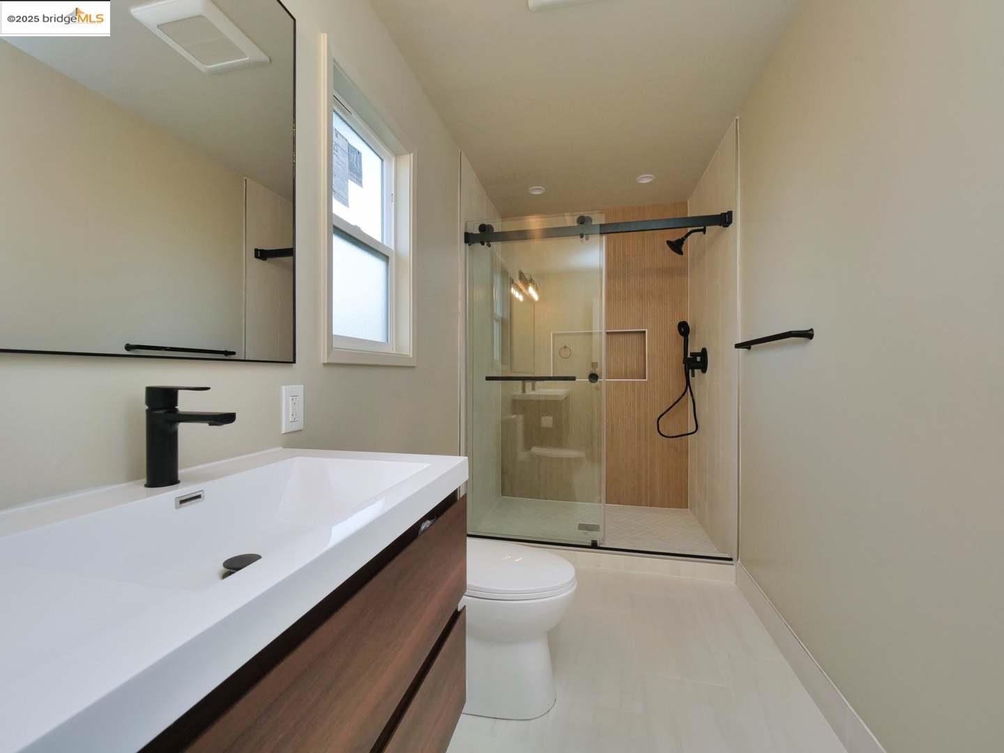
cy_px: 376
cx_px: 502
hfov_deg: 102.1
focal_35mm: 14
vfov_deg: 85.7
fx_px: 406
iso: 800
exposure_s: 1/160
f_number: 6.3
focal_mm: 7
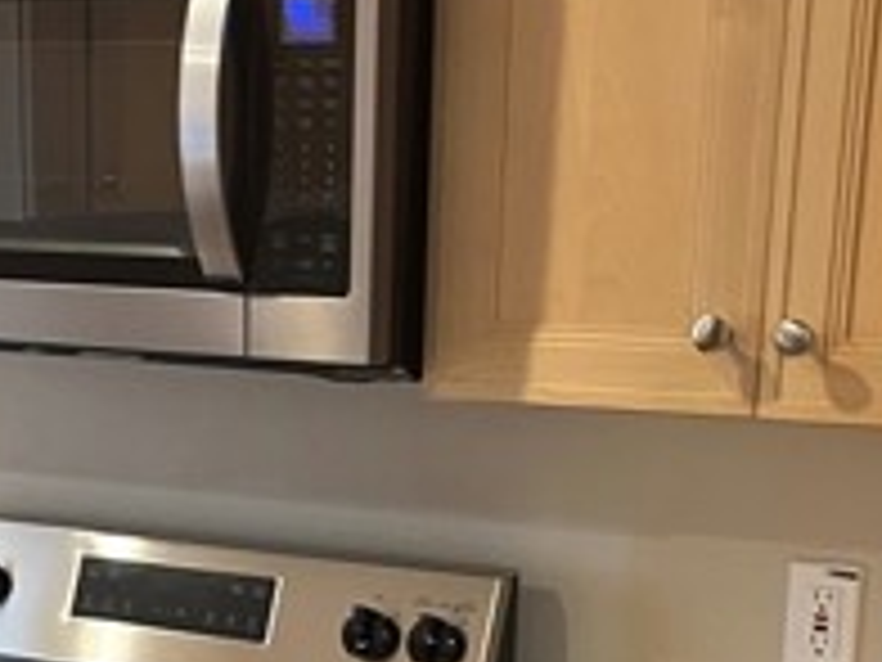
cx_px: 166
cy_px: 824
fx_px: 2166
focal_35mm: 85
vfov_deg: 16.5
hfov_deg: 22.7
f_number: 1.6
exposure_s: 1/60
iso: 125
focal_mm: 5.1
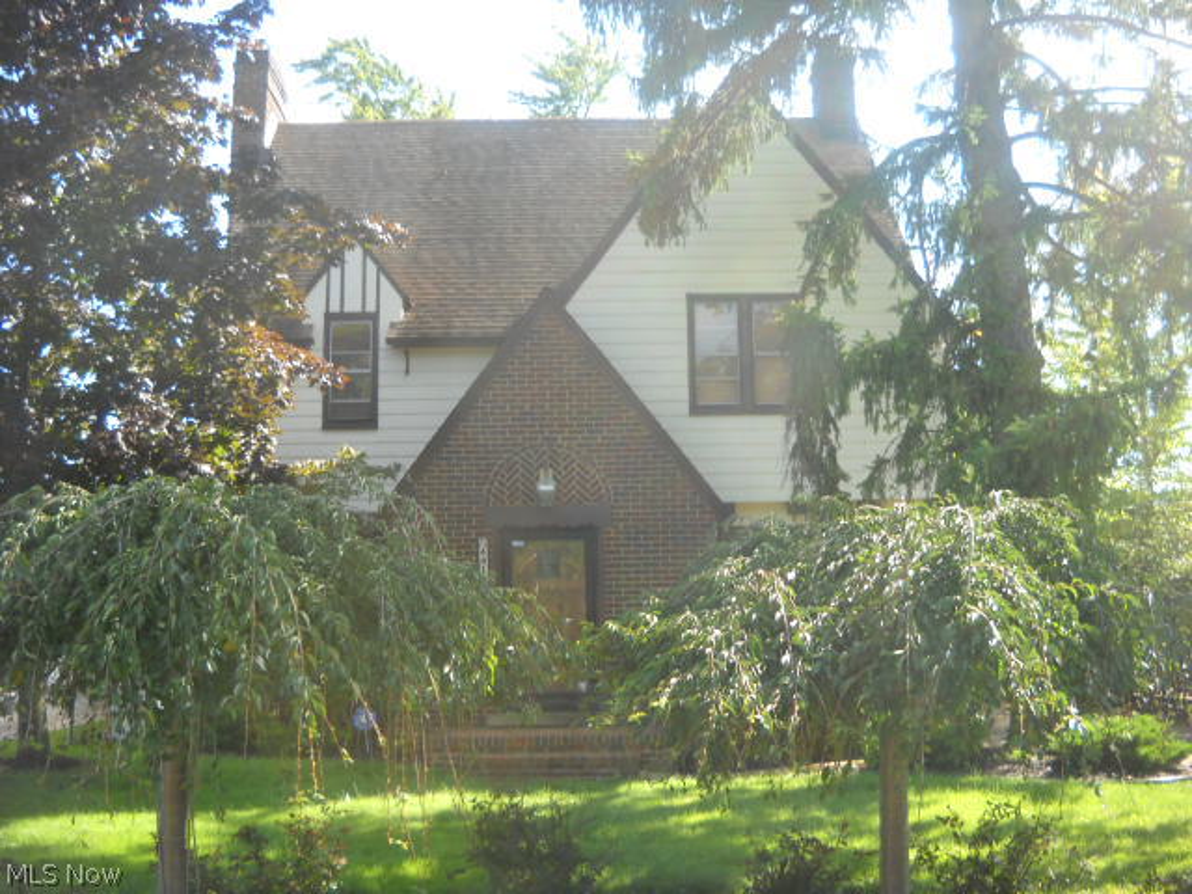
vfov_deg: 35.1
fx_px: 1412
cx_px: 596
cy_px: 447
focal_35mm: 41
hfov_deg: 45.8
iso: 64
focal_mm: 6.72
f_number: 3.1
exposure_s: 1/141
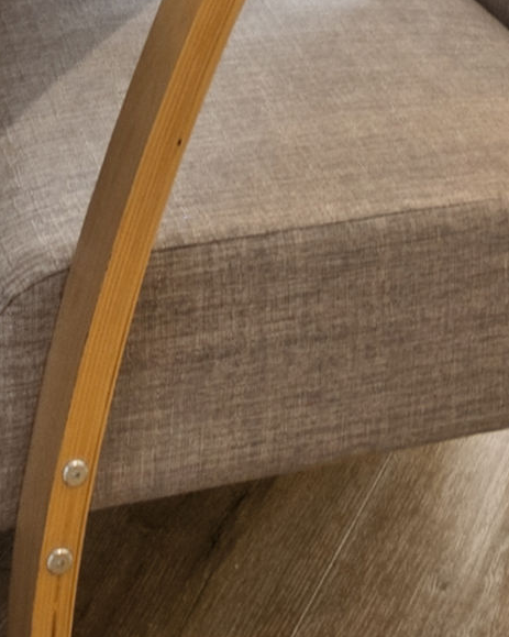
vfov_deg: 15.2
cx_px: 226
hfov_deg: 14.7
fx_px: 1978
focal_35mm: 105
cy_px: -593
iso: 200
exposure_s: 1/10
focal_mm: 18
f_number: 11
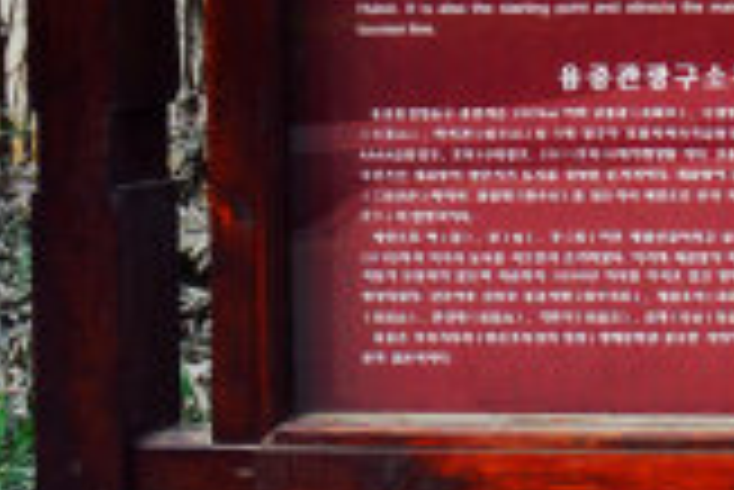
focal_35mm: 133
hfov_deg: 13.1
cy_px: 38
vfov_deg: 10.3
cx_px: 1527
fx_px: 2716
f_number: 4.5
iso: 100
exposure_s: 1/60
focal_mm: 21
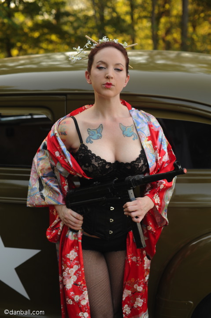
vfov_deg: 39.6
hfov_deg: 27.0
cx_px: 106
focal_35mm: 50
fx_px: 440
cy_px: 159
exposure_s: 1/320
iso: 200
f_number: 4
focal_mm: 50
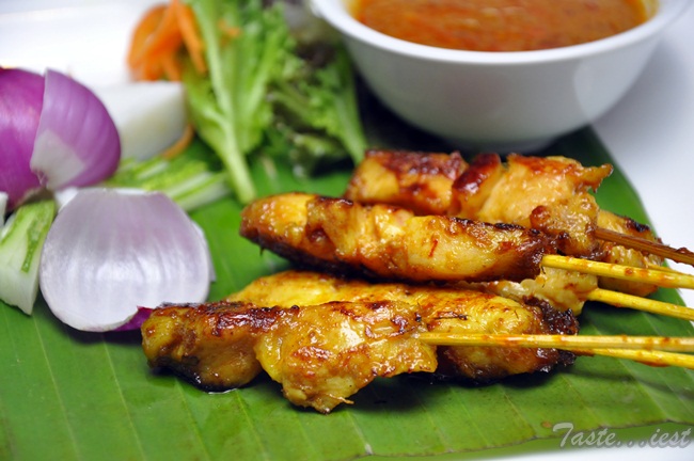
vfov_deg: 10.1
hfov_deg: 15.2
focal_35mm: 135
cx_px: 347
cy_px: 230
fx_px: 2600
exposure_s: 1/80
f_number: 5.6
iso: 800
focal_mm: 90
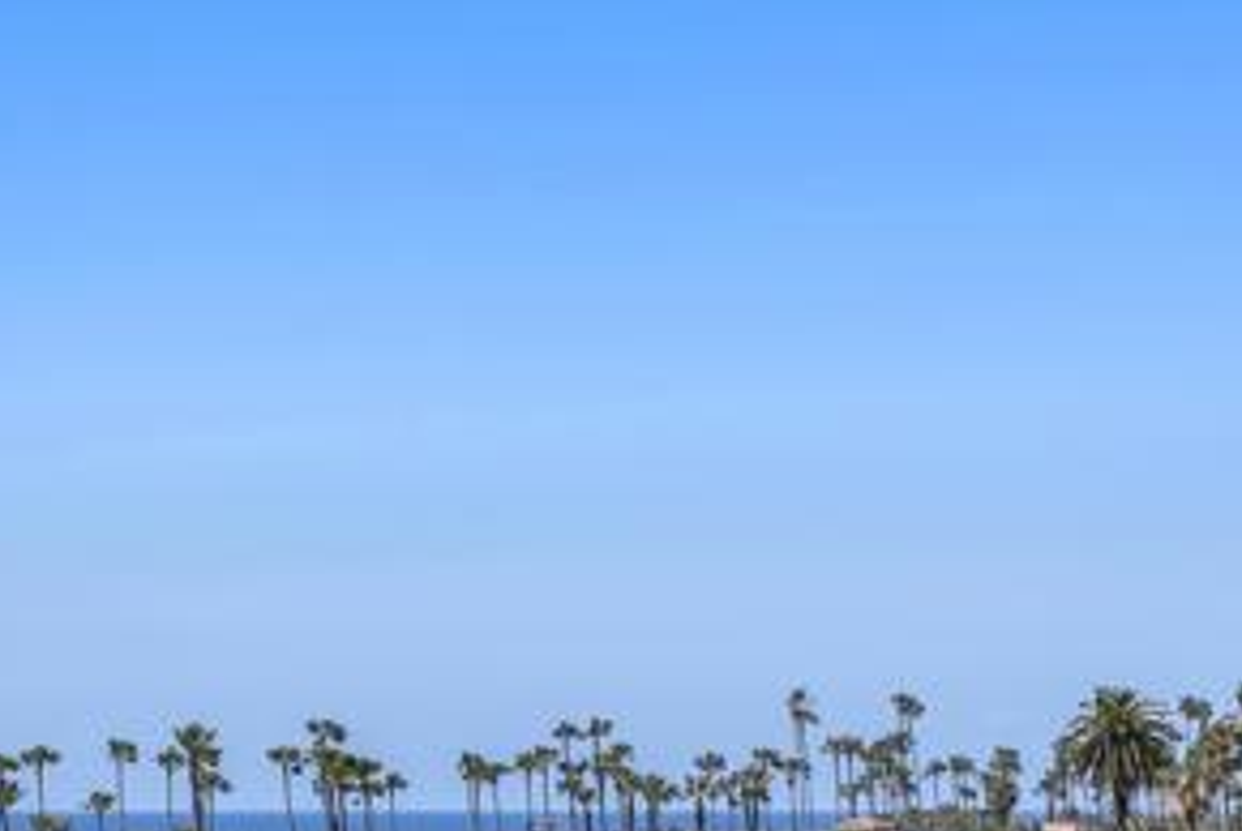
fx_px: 8012
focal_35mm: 232
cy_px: 771
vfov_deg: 5.9
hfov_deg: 8.8
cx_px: 17
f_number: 7.1
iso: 500
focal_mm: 105
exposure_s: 1/1000
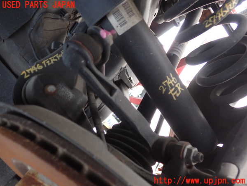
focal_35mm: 30
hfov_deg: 60.0
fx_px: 214
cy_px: 93
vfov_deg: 46.8
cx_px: 124
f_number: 2.3
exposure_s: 1/50
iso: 200
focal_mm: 5.4
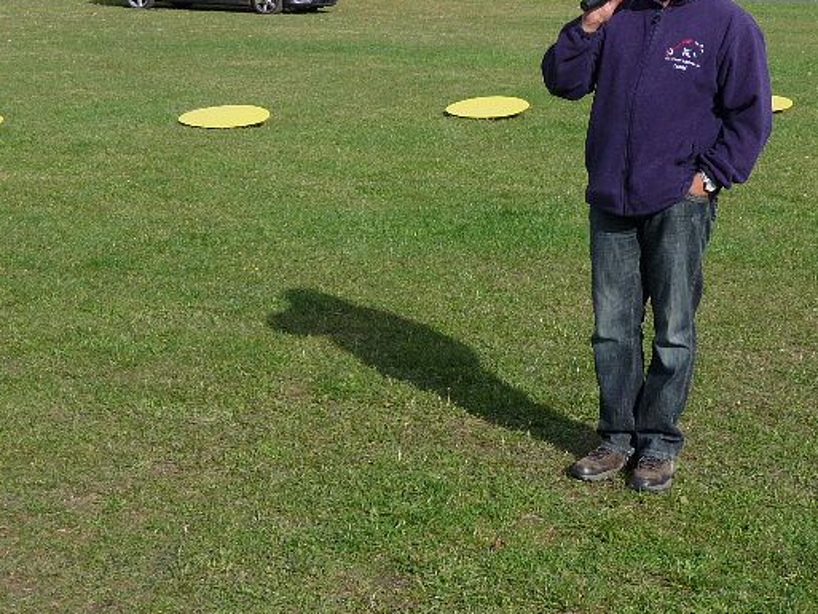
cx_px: 623
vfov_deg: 18.8
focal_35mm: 78
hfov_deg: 24.7
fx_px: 1844
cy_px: 188
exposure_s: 1/640
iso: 100
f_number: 4.2
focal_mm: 8.5
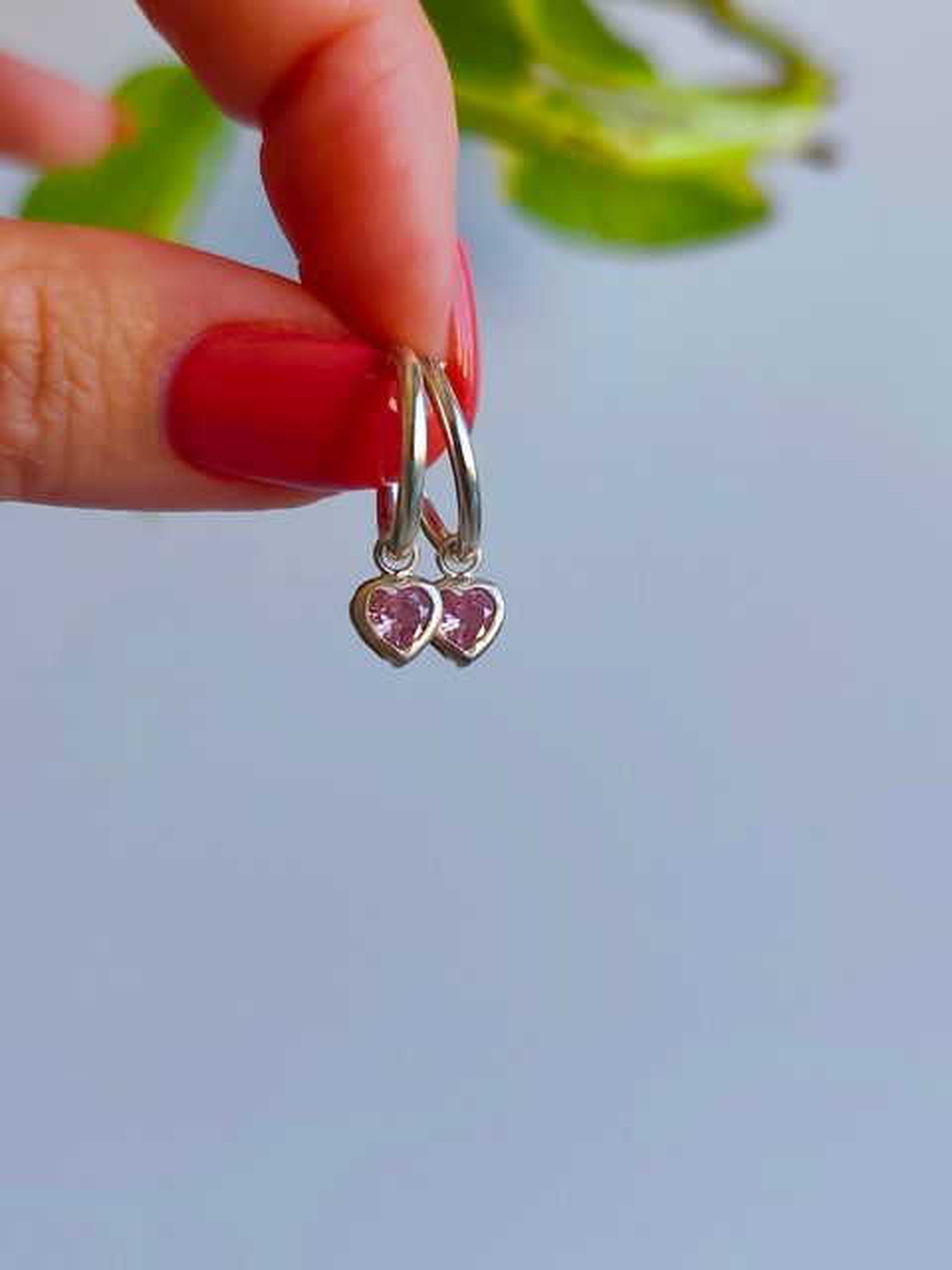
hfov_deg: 31.5
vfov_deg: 41.2
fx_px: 1687
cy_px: 635
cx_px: 476
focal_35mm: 46
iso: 100
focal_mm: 6.19
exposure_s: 1/100
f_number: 1.65
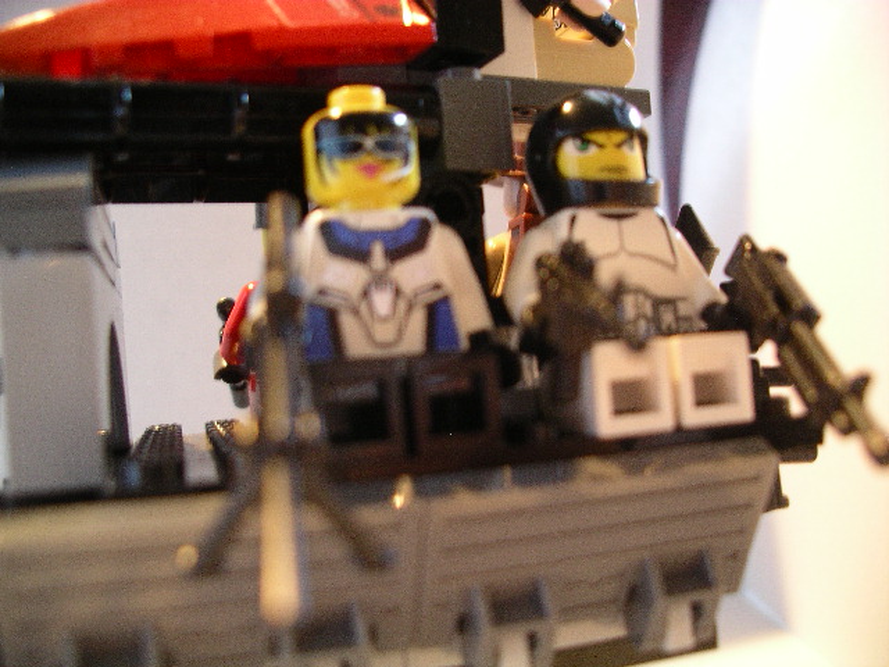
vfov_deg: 38.7
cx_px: 444
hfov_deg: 50.1
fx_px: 950
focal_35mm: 37
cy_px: 334
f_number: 2.8
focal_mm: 7.8
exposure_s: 1/6
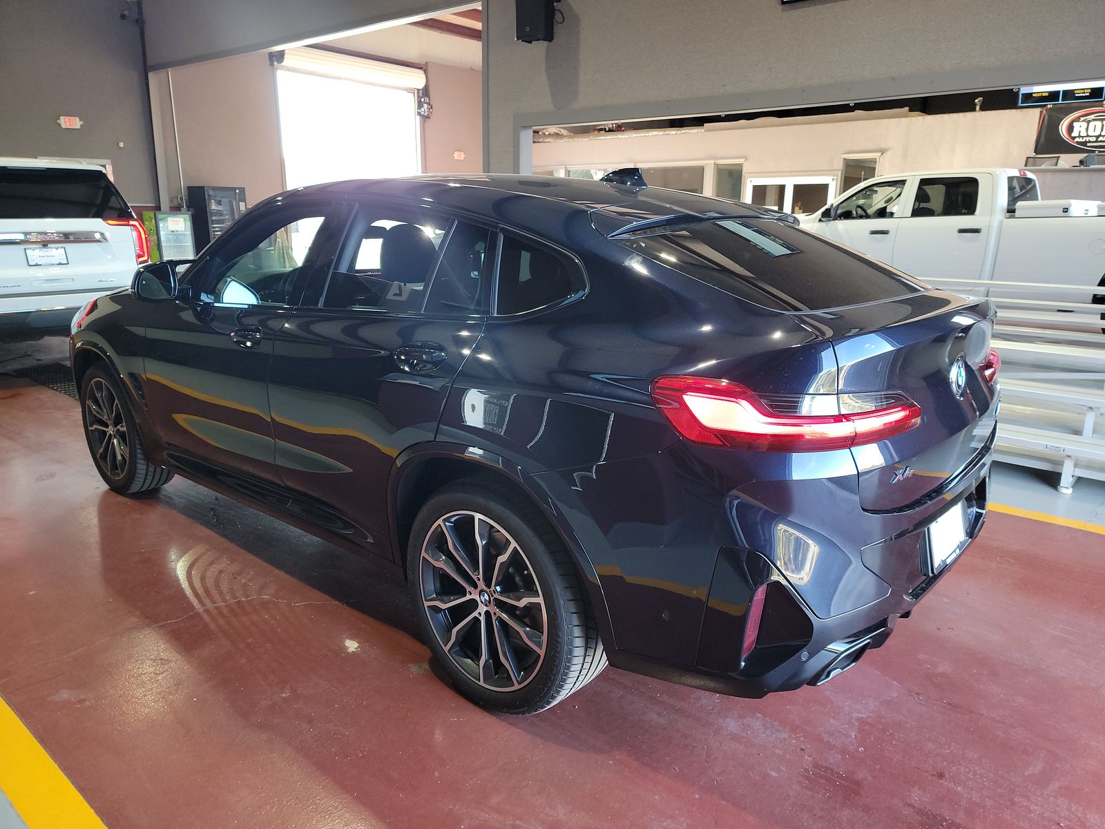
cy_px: 414
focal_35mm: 24
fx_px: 766
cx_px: 552
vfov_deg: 56.8
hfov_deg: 71.6
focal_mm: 6.7
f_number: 1.8
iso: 307
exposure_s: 1/59
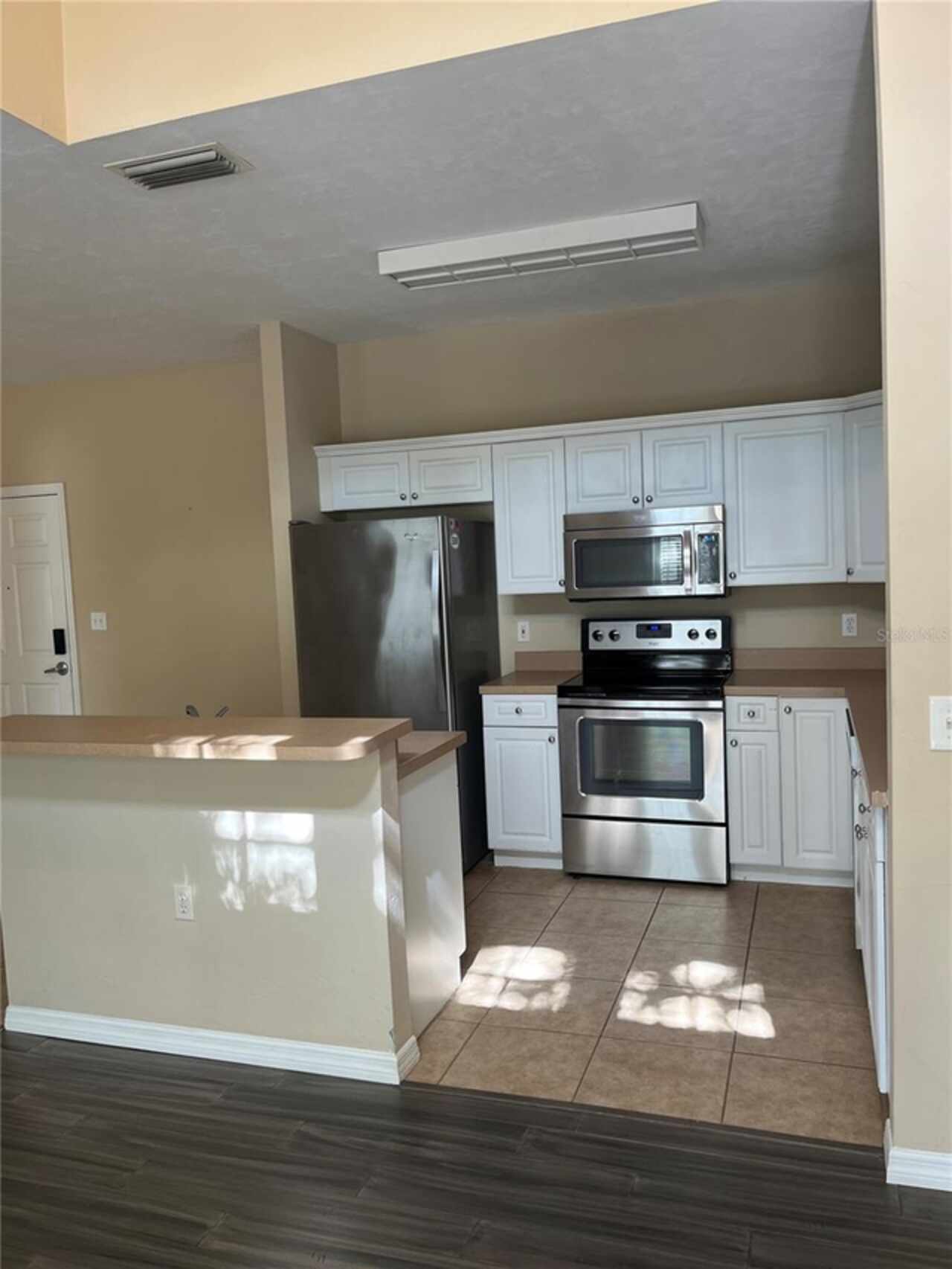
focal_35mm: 26
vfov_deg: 67.3
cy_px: 634
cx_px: 476
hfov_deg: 53.1
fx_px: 953
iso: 80
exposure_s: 1/60
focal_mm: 5.1
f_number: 1.6
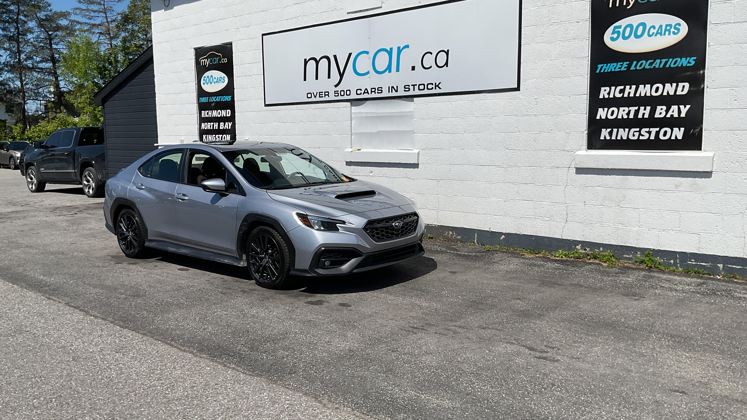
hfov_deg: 61.0
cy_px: 207
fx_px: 634
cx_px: 369
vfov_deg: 36.7
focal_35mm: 32
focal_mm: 3
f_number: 1.8
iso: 16
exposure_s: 1/5263
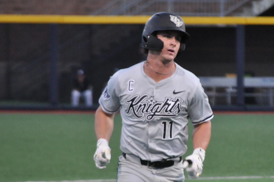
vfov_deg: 2.5
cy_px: 126
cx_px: 191
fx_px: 4173
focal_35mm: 549
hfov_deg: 3.8
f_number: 5.6
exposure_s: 1/250
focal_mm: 200
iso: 1600
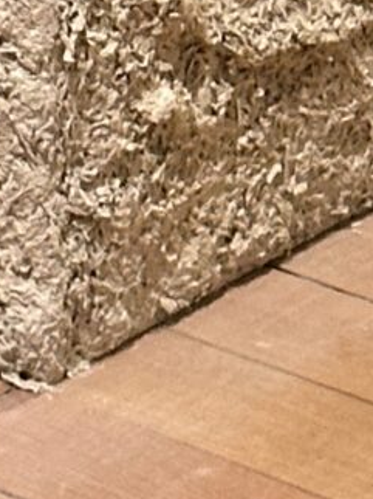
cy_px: -1361
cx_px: 277
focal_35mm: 382
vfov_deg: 4.8
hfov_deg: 3.9
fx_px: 5496
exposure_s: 1/50
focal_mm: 6.86
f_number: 1.78
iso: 250
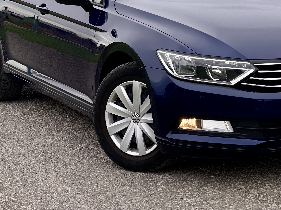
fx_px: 941
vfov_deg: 12.7
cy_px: 22
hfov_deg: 16.9
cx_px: 191
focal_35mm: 116
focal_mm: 7.5
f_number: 2.2
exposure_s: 1/270
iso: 25
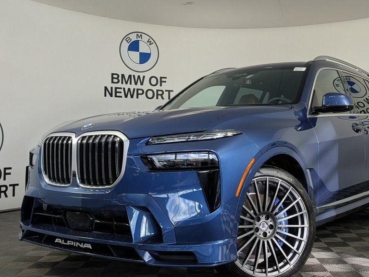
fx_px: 342
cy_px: 131
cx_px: 215
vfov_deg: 44.2
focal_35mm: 32
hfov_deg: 56.5
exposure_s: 1/75.1
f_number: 1.68
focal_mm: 6.9
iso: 20
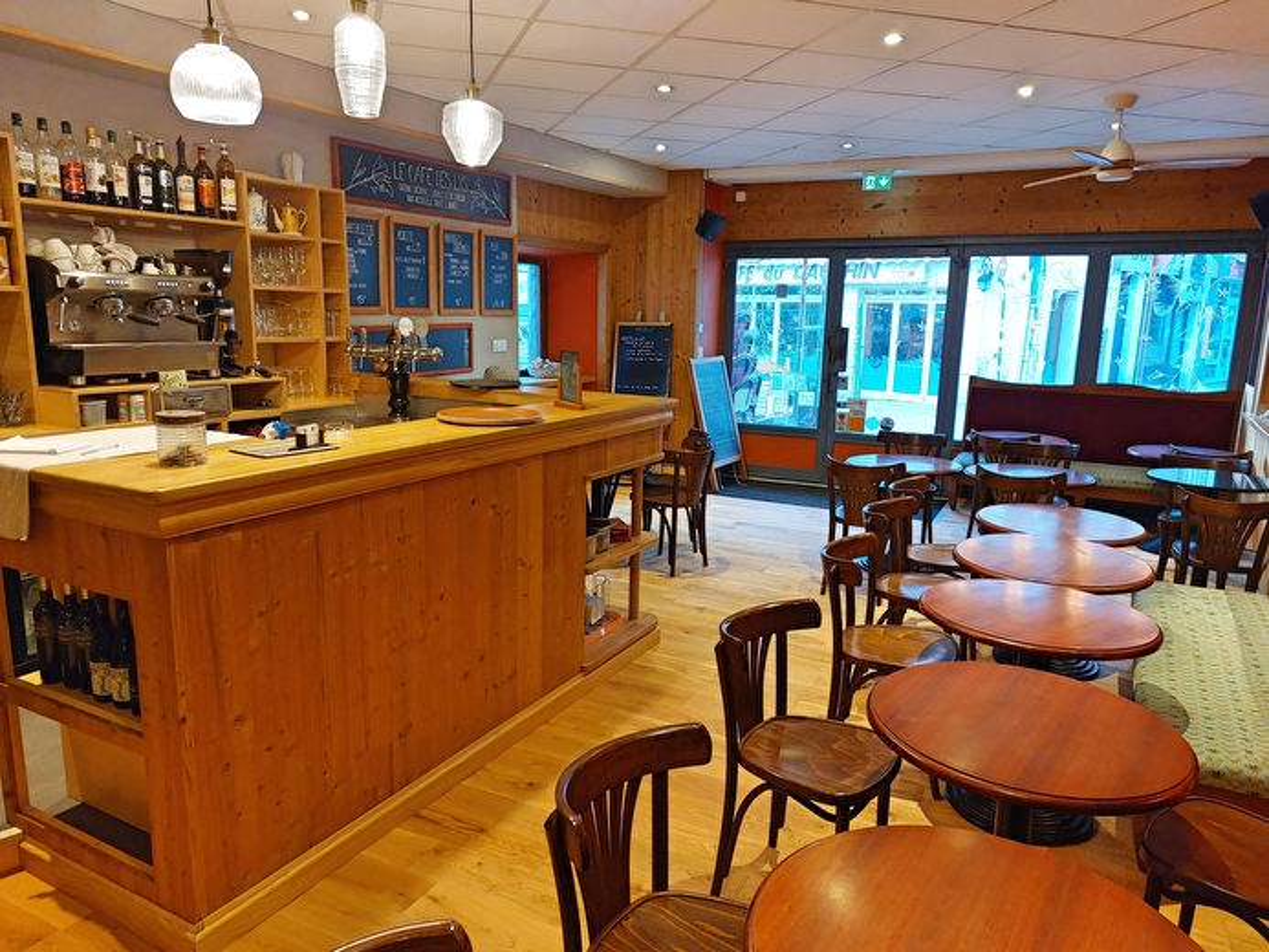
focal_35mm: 25
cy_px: 476
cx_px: 634
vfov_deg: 54.9
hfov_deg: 69.4
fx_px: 917
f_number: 1.8
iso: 400
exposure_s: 1/60
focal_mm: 5.23
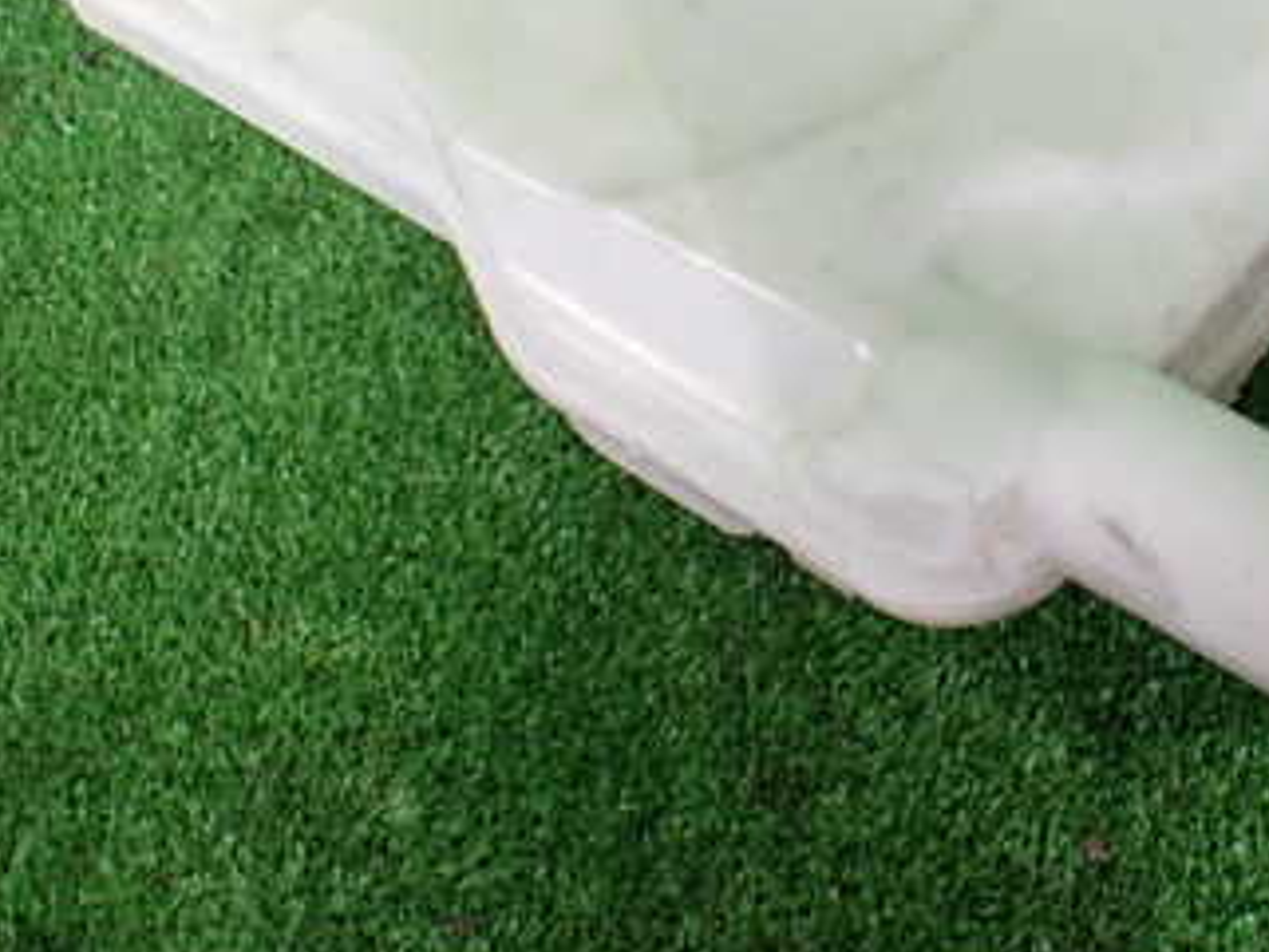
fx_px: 2054
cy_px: 213
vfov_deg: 25.7
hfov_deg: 33.2
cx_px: 1048
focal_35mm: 56
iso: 640
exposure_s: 1/125
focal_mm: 5.4
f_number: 2.3
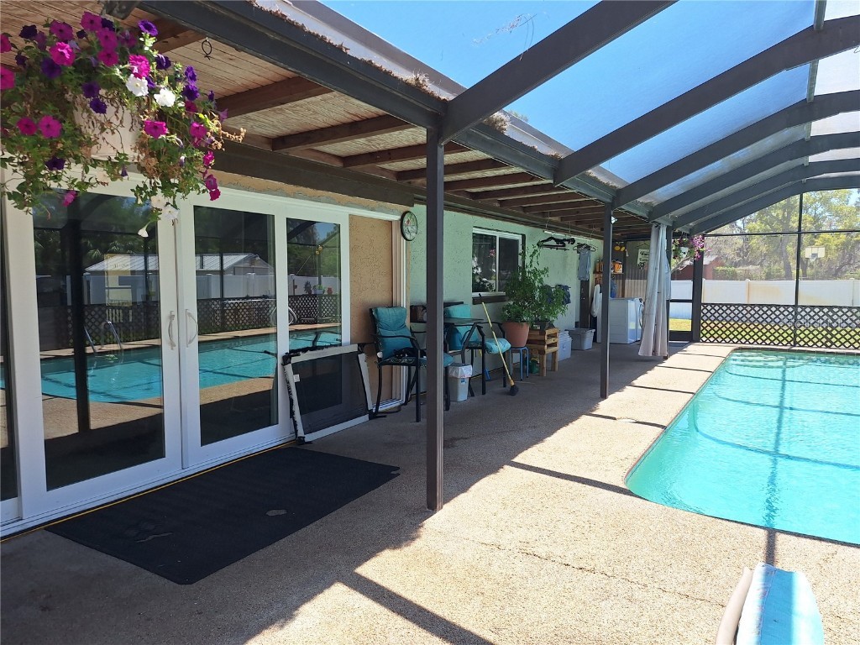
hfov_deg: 73.9
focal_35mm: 23
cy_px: 322
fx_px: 571
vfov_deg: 58.9
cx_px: 430
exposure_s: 1/879
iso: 40
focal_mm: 5.54
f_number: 1.8
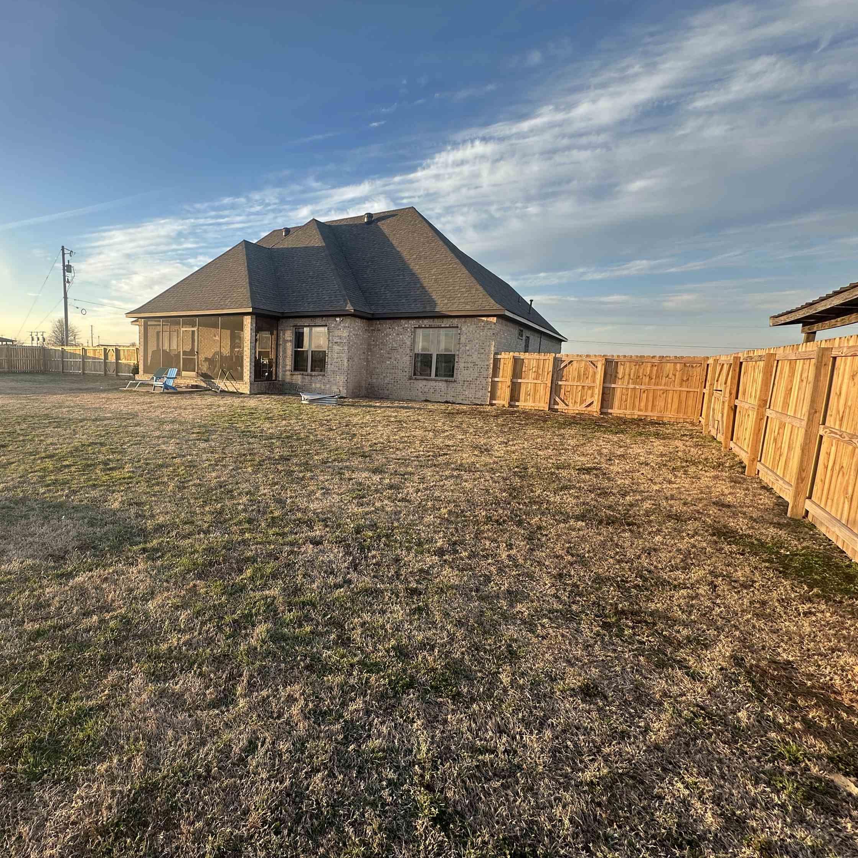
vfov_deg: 84.0
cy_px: 422
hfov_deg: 81.0
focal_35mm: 17
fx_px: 477
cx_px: 282
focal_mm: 2.22
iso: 40
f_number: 2.2
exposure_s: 1/231
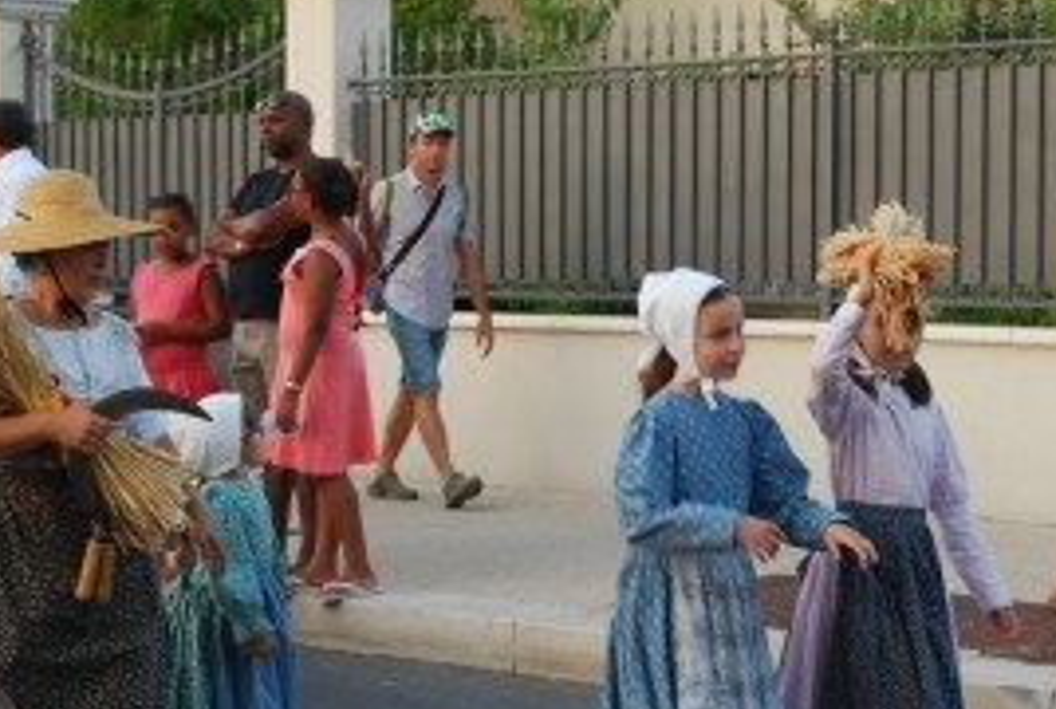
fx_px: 2734
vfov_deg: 14.8
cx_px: 619
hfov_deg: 21.8
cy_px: 439
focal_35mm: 93
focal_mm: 26
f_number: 4.5
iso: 200
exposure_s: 1/80
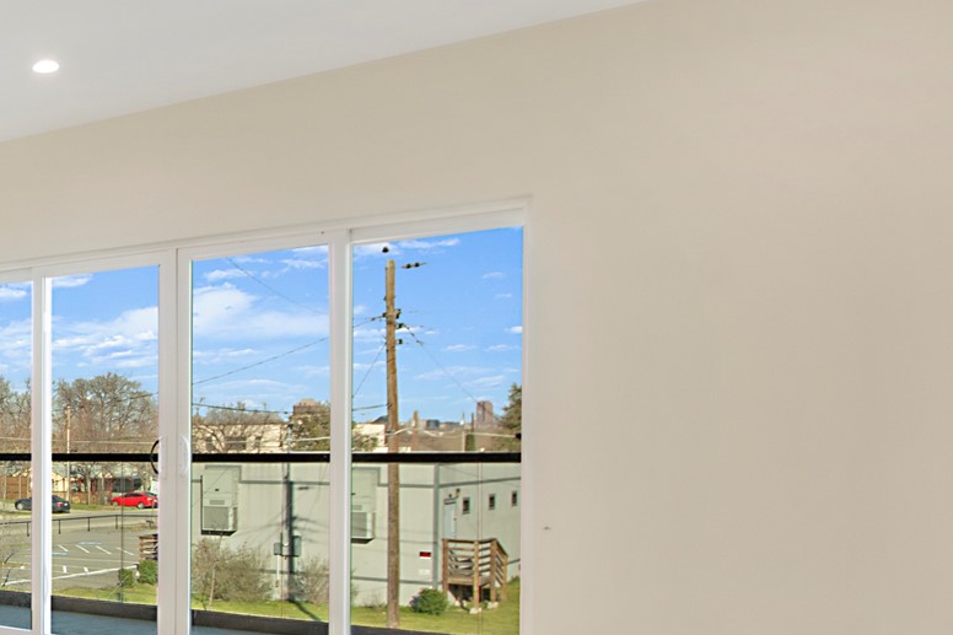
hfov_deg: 36.2
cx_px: -188
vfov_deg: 31.5
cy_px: 446
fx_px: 1112
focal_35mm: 42
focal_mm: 10
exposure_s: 1/200
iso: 100
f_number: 7.1
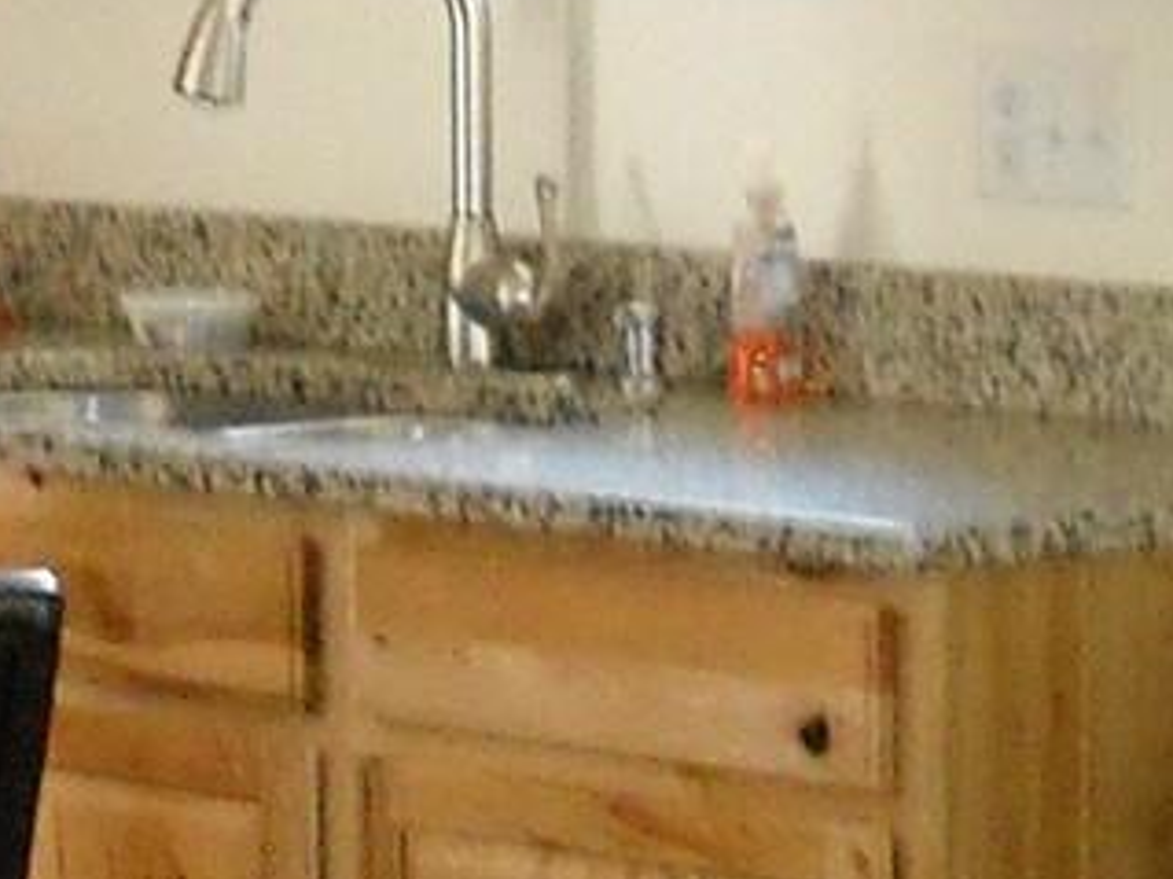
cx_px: -165
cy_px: 669
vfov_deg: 5.6
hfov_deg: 7.5
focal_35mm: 263
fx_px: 8909
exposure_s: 1/30
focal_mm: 6.72
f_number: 3.1
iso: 400
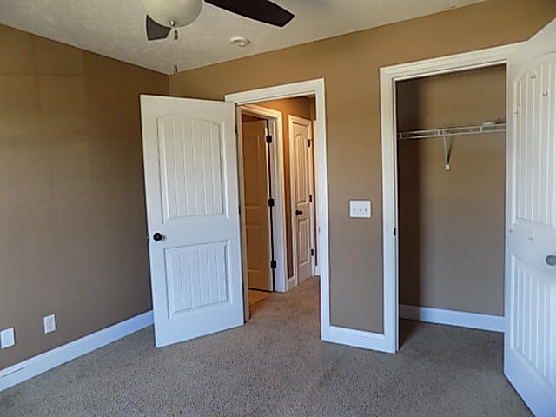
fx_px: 369
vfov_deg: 58.9
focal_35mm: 23
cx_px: 278
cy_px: 208
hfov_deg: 73.9
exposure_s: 1/30
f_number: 3.1
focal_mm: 4
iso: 220
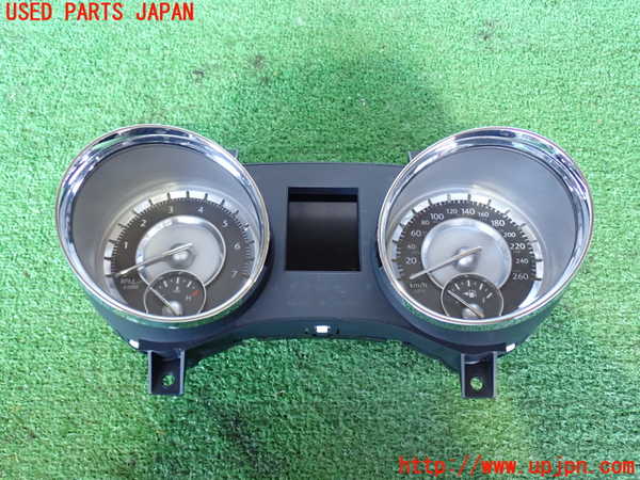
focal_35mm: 36
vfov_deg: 39.7
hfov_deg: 51.4
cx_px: 320
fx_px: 666
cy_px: 240
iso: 800
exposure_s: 1/40
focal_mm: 6.37
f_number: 2.5
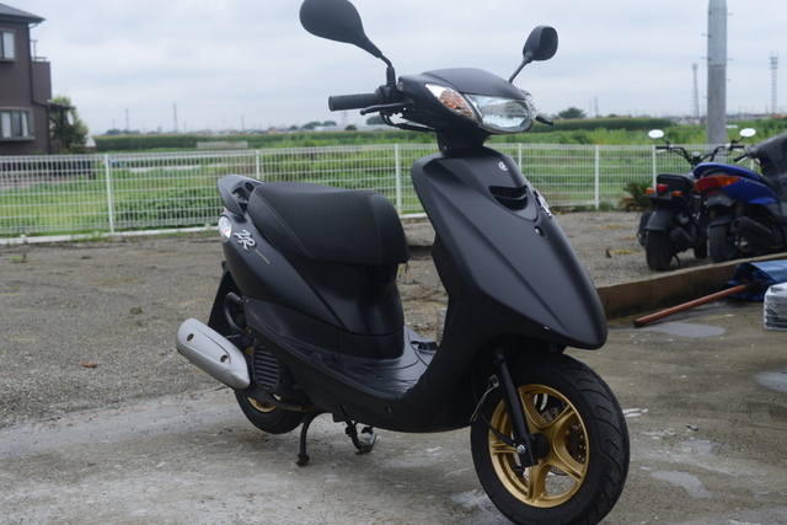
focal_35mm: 50
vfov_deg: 27.0
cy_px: 262
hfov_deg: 39.6
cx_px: 394
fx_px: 1093
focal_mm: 50
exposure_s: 1/200
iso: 100
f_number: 7.1
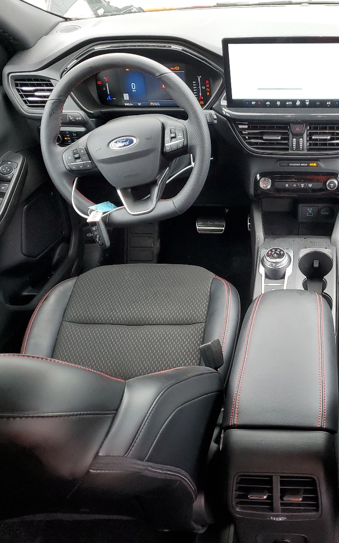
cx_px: 295
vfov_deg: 52.7
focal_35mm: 37
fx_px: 547
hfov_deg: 32.9
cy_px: 272
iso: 92
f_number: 1.5
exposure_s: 1/120
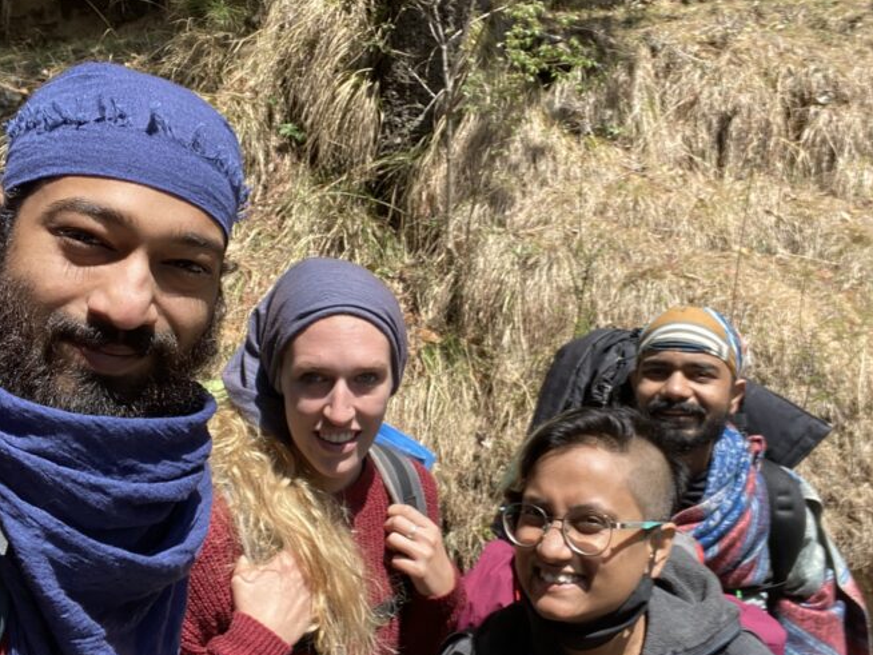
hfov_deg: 51.3
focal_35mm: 36
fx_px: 908
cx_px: 447
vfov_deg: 39.7
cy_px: 334
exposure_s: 1/458
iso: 25
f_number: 2.2
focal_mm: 2.71
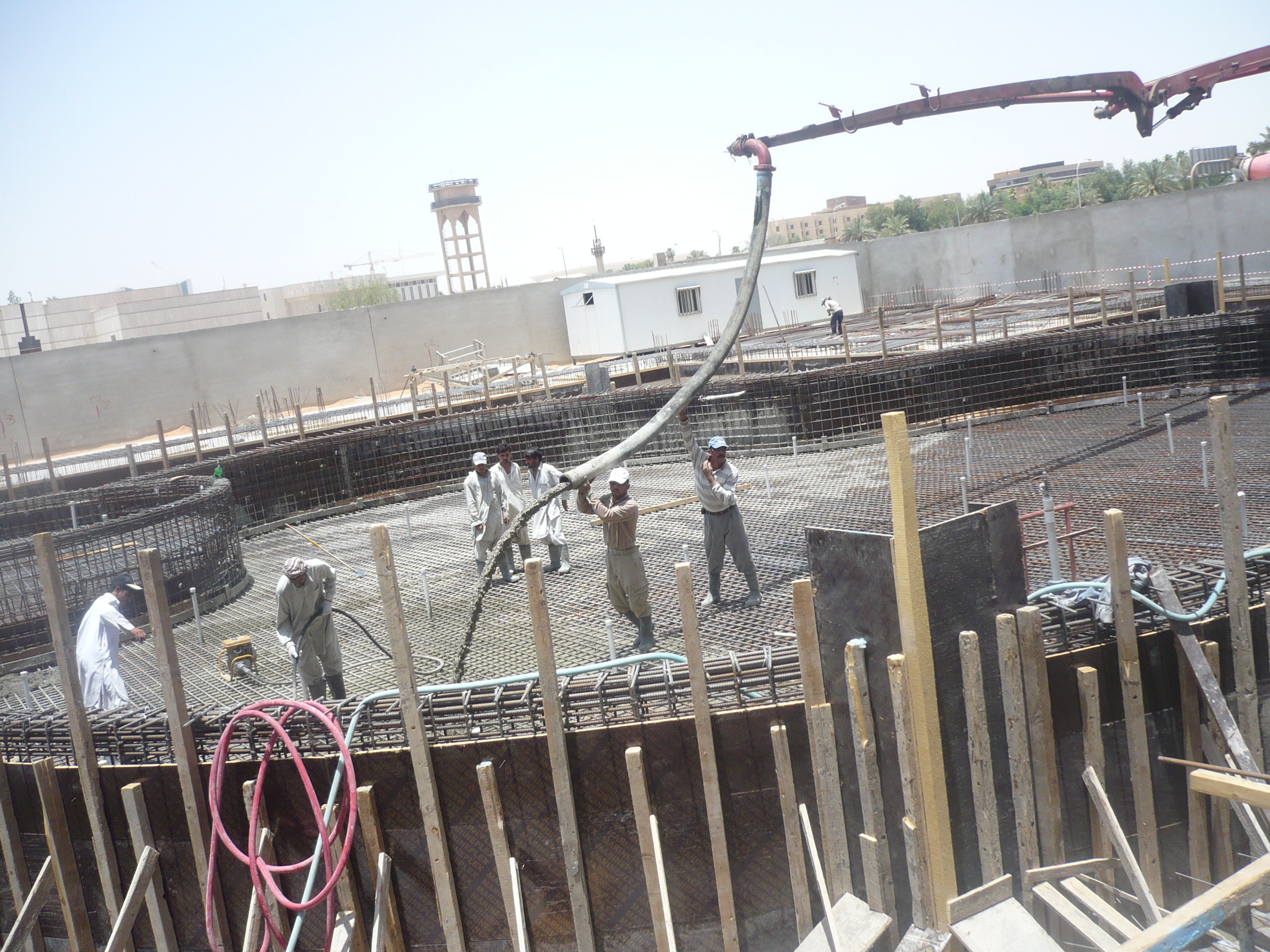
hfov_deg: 52.6
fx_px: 1284
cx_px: 635
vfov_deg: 40.7
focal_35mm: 35
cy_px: 476
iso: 100
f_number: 2.8
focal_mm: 5.8
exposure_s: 1/800
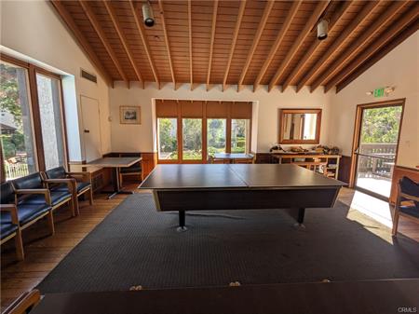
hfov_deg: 94.5
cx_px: 210
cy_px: 157
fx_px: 194
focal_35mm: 16
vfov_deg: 78.1
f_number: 2.2
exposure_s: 1/112
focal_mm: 2.22
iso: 38
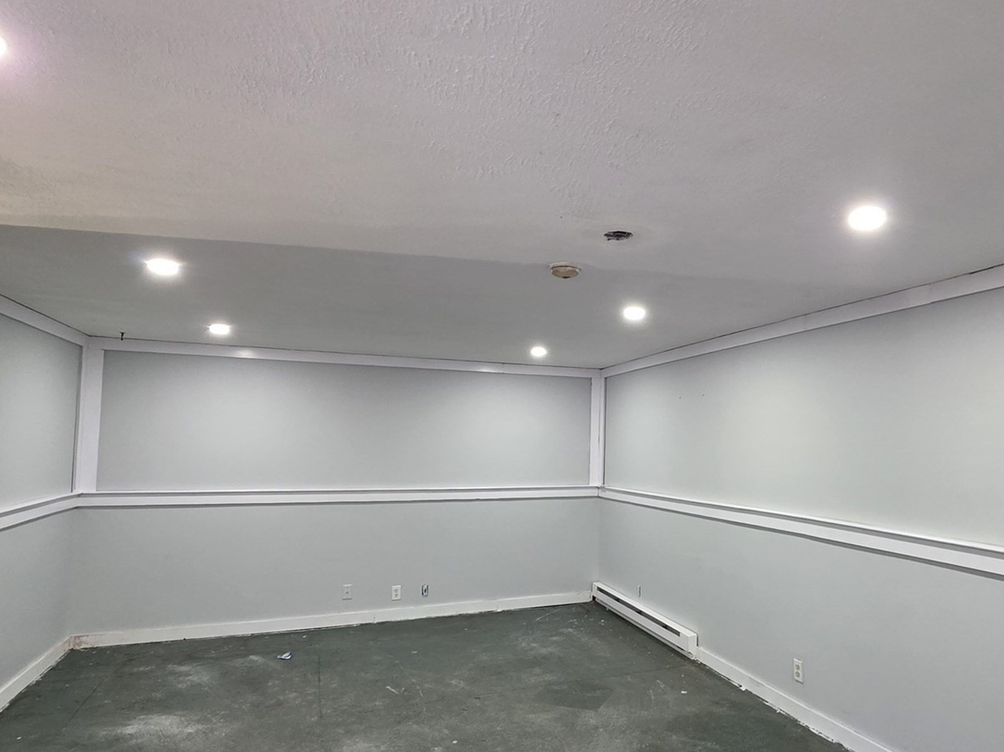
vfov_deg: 81.2
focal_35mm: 15
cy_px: 323
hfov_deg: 98.0
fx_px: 435
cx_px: 465
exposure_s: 1/60
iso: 400
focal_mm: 2.2
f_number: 1.9
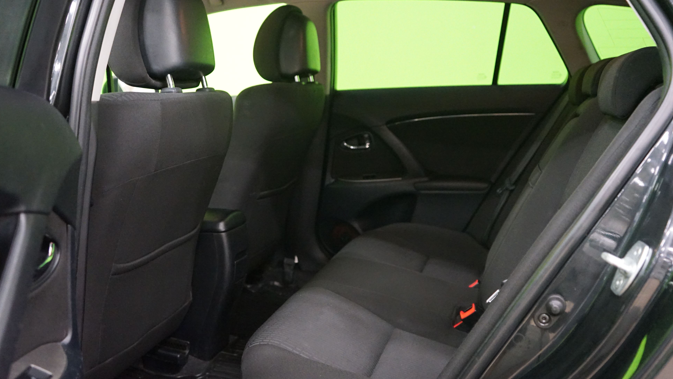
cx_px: 332
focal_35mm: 33
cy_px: 211
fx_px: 589
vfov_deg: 35.6
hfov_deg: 59.5
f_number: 4
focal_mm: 31
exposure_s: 1/15
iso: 6400
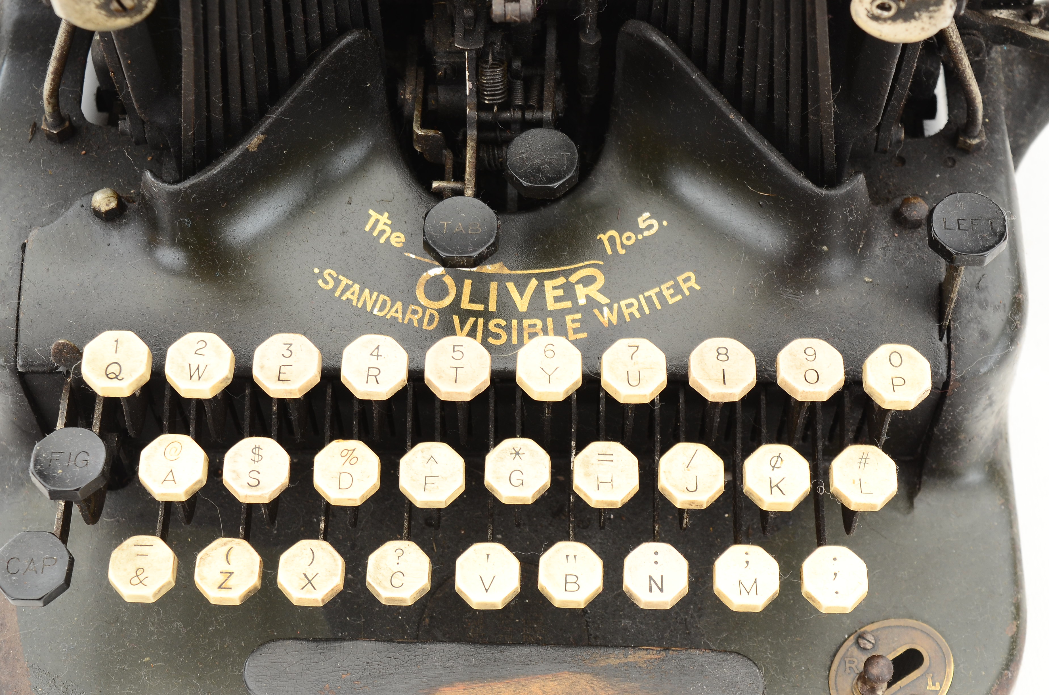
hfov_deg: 32.0
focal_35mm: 63
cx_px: 524
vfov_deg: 21.5
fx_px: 1832
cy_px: 348
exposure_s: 1/60
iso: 320
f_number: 9
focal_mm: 42
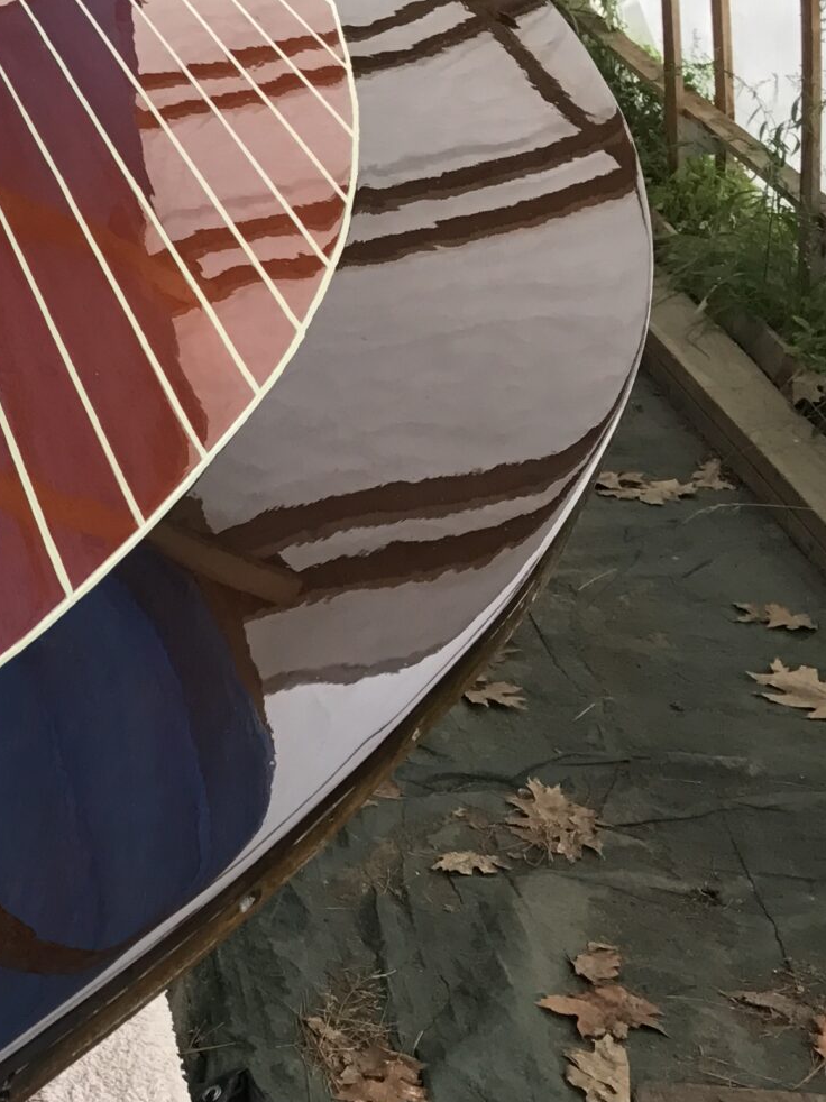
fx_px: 2324
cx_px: -536
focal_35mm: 73
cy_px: 411
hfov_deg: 17.4
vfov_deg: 26.6
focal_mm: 3.99
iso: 32
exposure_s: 1/120
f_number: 1.8
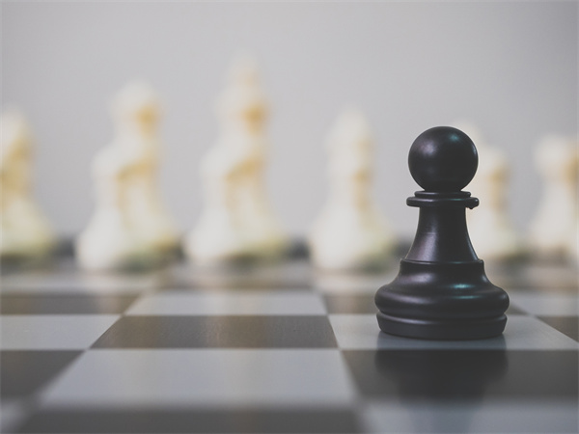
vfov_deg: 24.4
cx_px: 290
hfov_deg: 32.2
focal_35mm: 60
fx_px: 1004
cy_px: 217
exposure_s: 1/10
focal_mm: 30
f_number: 4
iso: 400
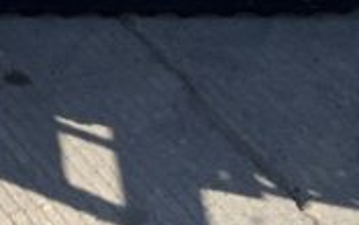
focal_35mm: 179
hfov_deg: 11.6
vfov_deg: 6.6
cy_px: -462
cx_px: 16
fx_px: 1751
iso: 16
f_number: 1.8
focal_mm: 3
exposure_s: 1/1221
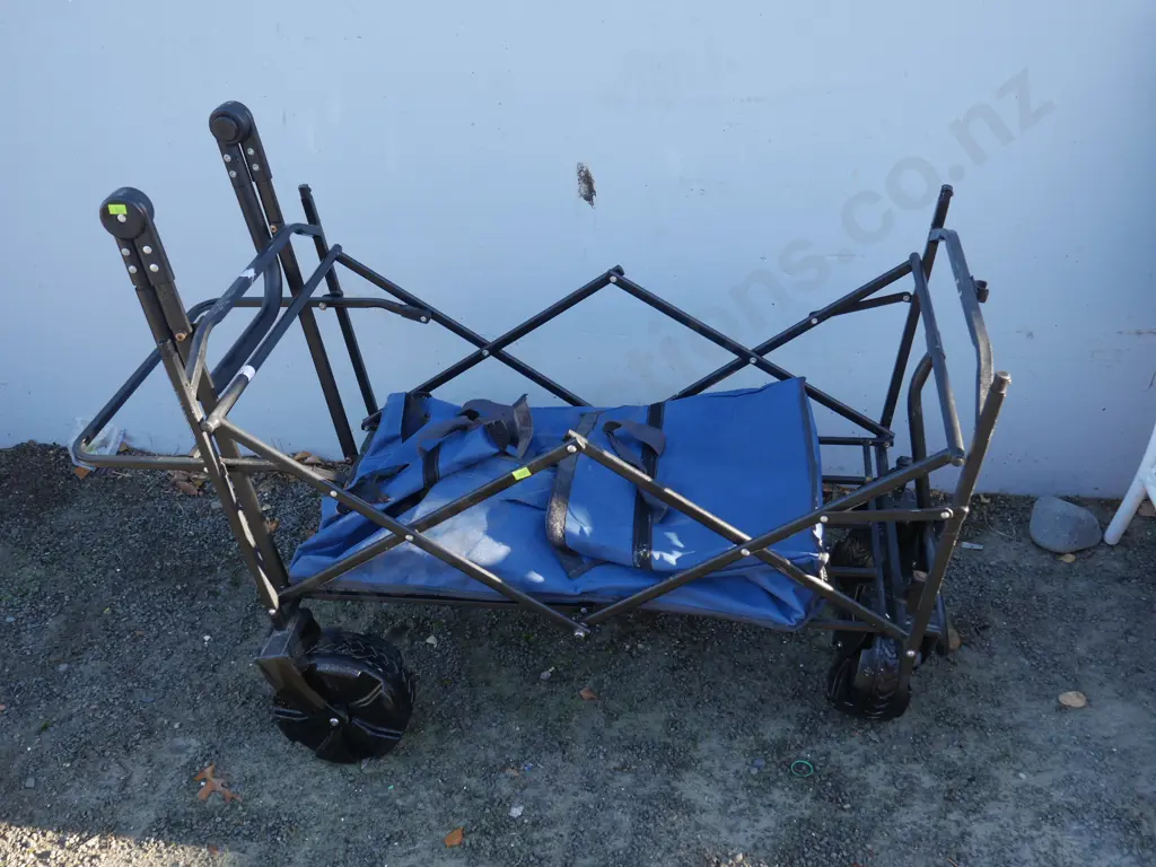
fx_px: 1336
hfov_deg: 46.8
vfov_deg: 36.0
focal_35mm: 40
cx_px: 578
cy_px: 434
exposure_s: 1/100
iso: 200
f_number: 4.4
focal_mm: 20
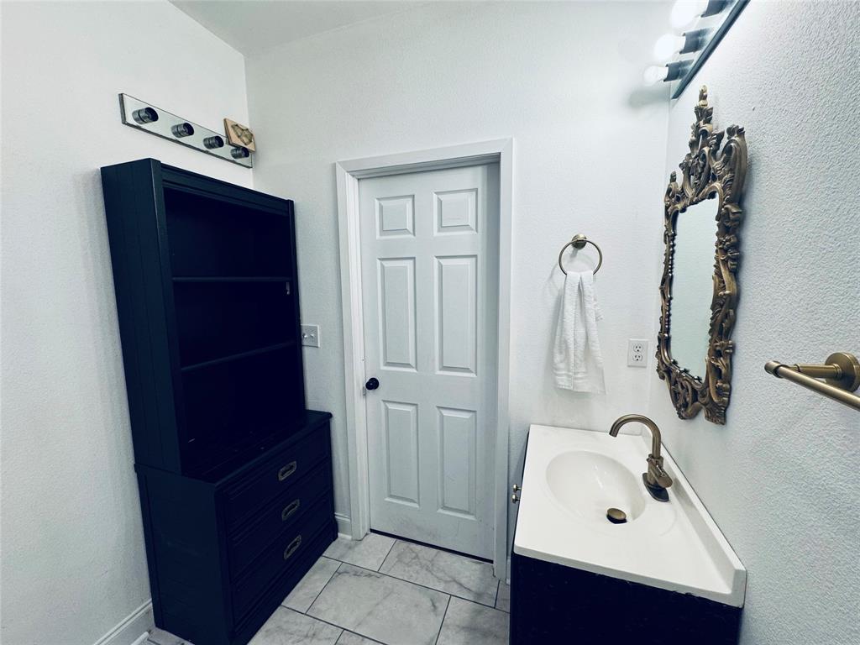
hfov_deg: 102.1
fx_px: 348
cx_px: 430
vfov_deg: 85.7
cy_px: 322
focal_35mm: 14
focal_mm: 2.22
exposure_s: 1/120
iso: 125
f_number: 2.2
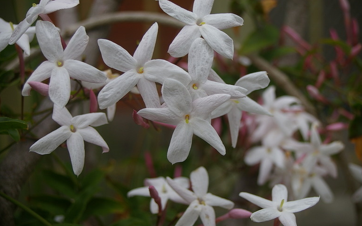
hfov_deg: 26.8
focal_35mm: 77
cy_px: 111
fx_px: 760
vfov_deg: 16.9
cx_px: 181
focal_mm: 50
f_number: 8
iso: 200
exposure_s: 1/60
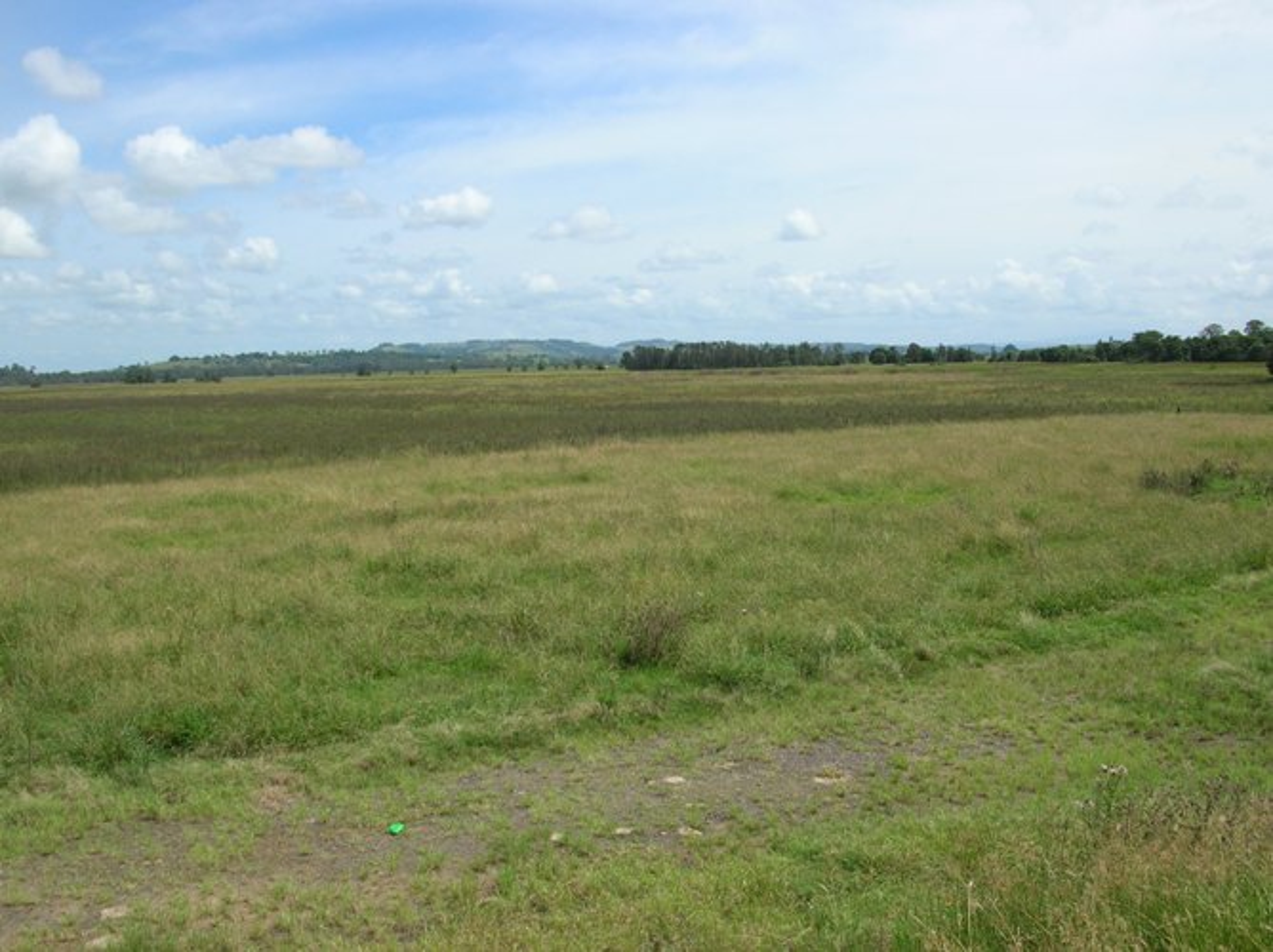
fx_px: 1286
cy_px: 476
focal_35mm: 35
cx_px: 636
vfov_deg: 40.7
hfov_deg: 52.7
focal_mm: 5.8
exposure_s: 1/350
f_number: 5.6
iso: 50
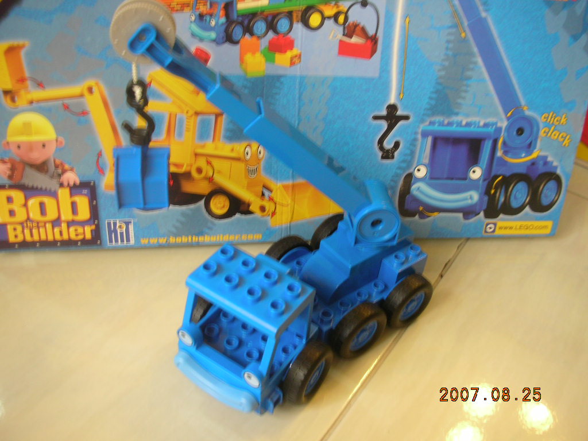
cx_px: 294
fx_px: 595
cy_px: 220
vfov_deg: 40.7
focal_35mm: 35
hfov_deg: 52.6
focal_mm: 5.8
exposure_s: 1/4.7
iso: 50
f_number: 3
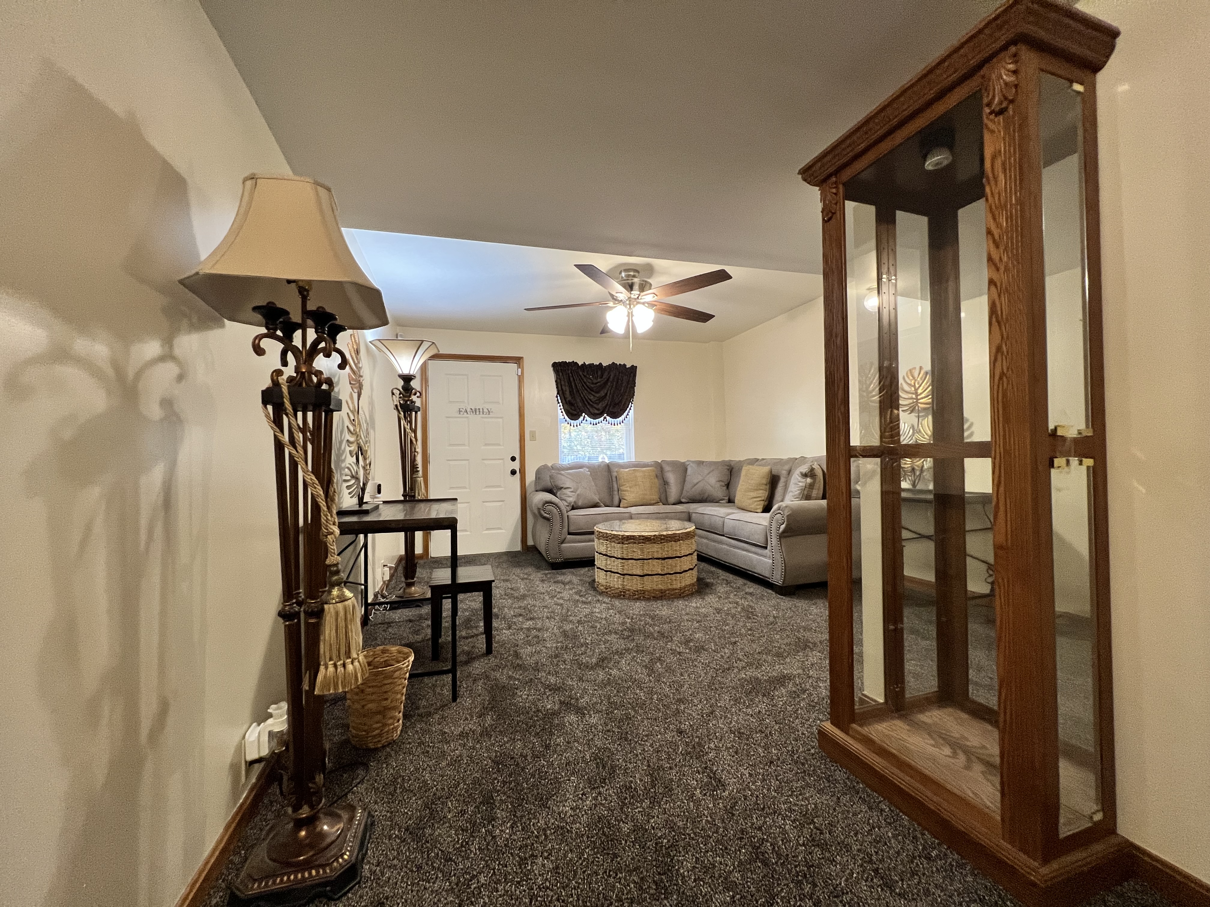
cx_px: 605
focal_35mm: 13
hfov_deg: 106.2
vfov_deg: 89.9
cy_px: 454
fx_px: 454
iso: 320
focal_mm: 1.57
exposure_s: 1/60
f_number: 1.8
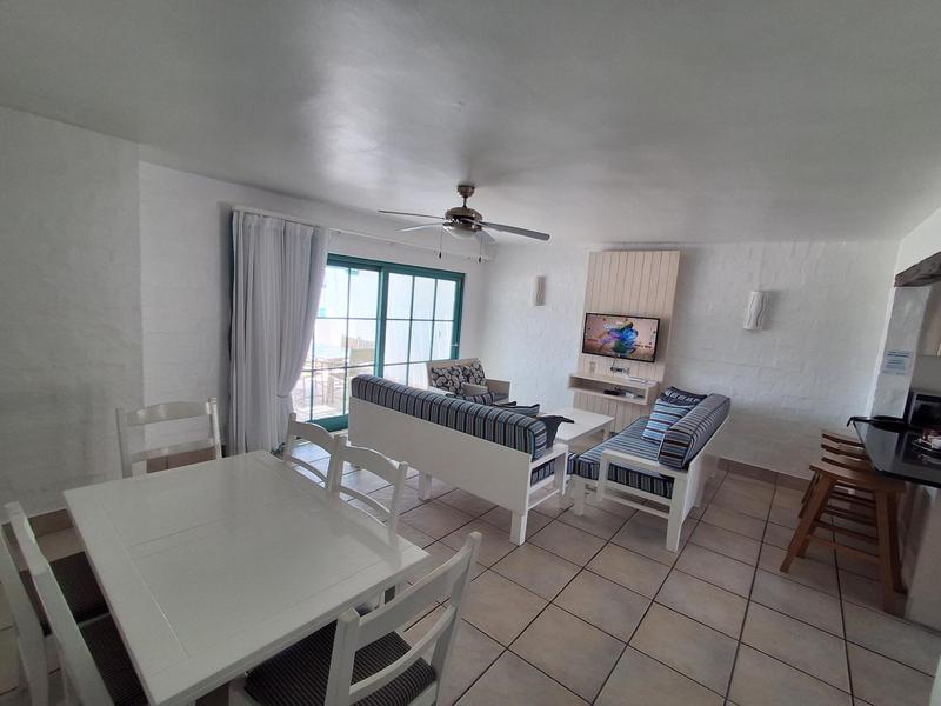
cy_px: 353
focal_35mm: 16
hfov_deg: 94.5
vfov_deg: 78.1
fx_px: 435
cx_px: 470
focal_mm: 1.64
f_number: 2.2
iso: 50
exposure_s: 1/100
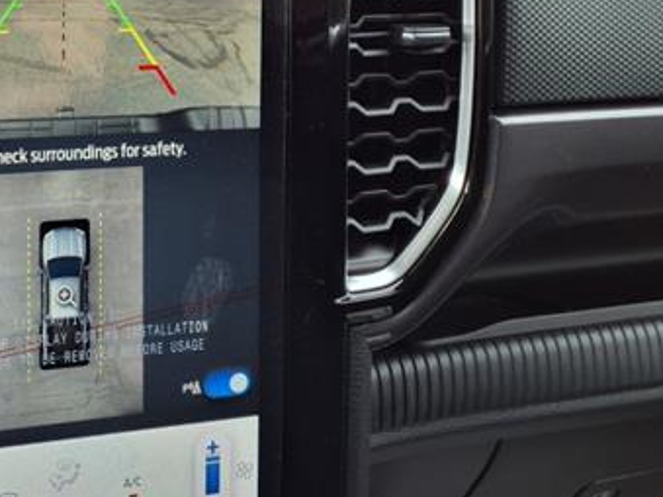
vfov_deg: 27.4
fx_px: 976
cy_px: 41
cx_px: 90
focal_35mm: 51
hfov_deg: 35.7
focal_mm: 3.58
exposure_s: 1/192
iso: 40
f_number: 1.9
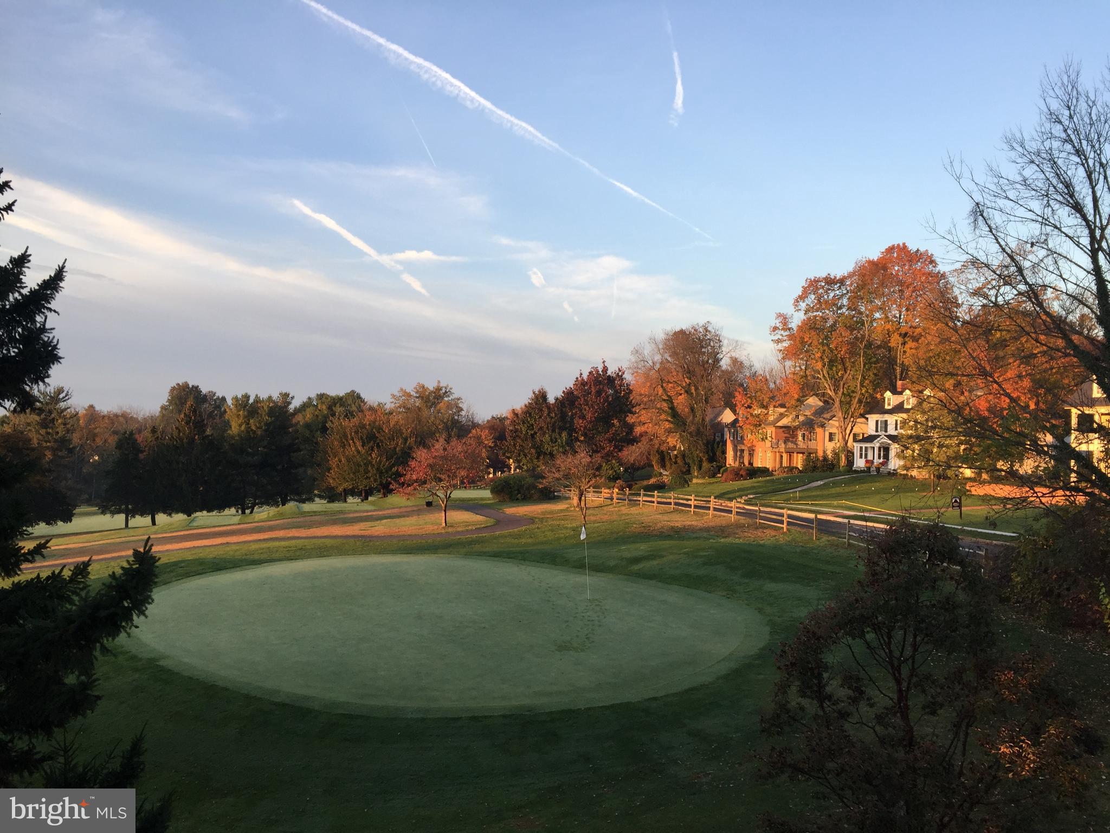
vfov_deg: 48.2
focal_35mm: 29
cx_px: 555
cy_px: 416
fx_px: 930
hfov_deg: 61.7
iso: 32
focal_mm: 4.15
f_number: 2.2
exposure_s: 1/165
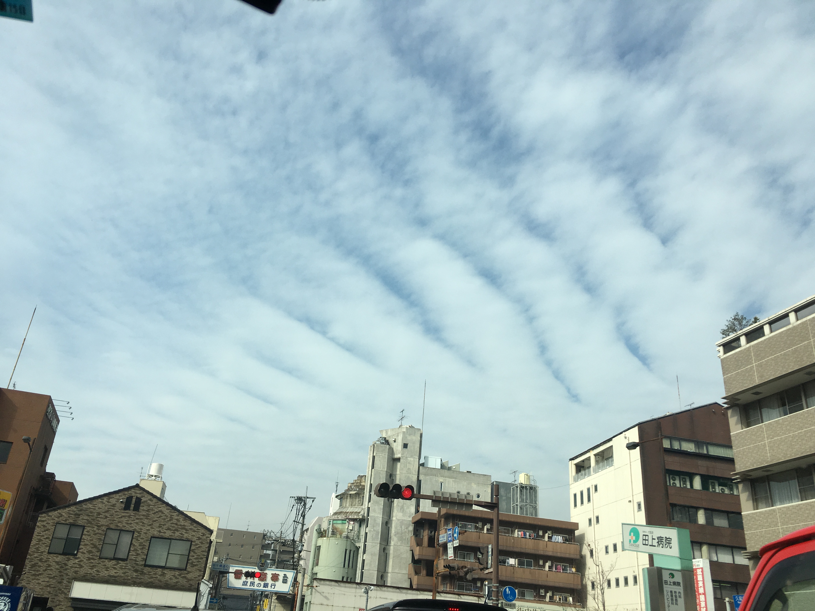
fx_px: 683
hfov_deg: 61.7
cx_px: 408
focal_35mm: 29
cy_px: 306
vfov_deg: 48.2
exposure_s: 1/1876
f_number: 2.2
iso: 25
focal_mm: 4.15
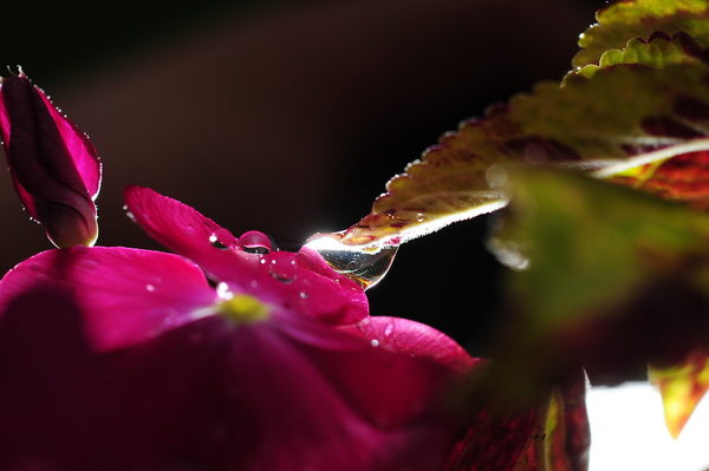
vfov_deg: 11.4
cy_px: 236
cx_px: 354
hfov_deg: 17.1
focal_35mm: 120
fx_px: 2361
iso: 400
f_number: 18
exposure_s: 1/250
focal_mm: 120
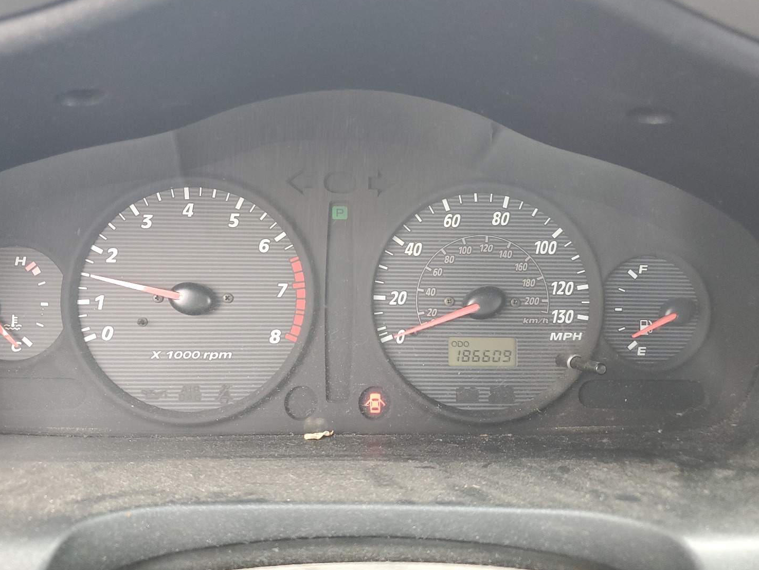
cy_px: 269
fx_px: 636
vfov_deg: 48.2
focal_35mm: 29
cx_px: 336
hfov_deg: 61.5
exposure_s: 1/60.2
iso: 81
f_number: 1.5
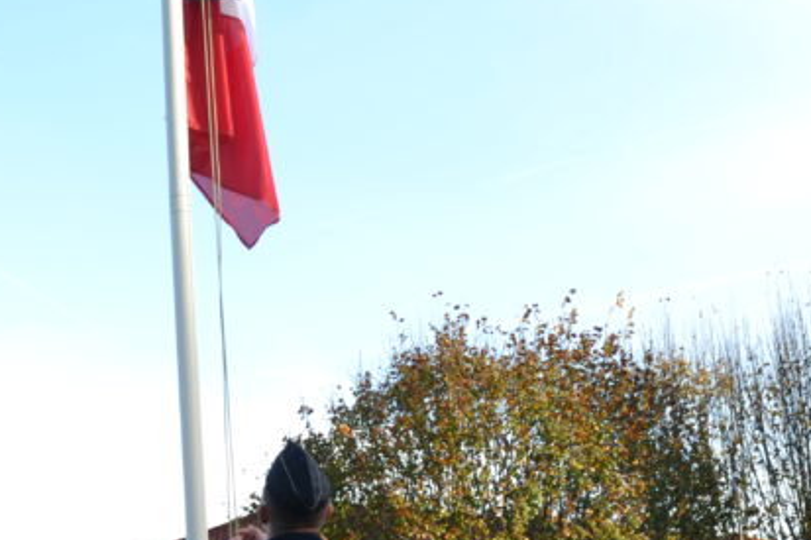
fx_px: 1374
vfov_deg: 22.1
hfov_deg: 32.2
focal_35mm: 61
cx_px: 628
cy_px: 367
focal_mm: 24
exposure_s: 1/125
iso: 125
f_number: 5.6
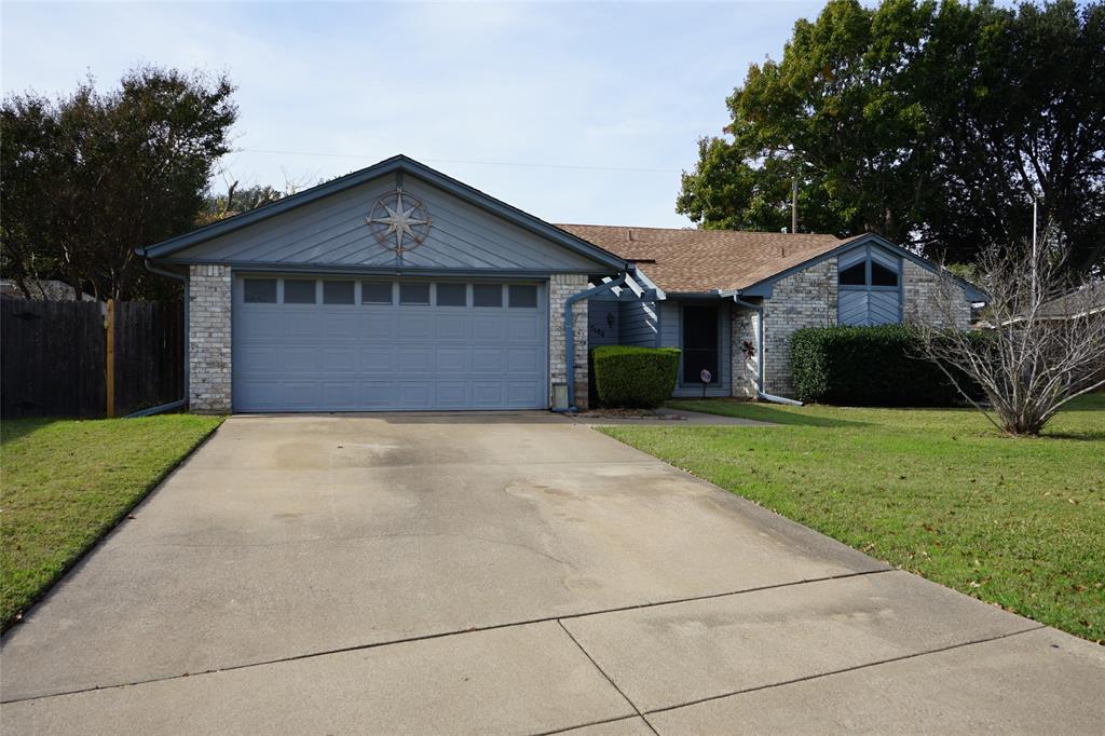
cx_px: 552
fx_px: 890
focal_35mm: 29
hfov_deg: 63.7
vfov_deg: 44.9
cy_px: 368
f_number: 11
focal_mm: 29
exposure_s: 1/125
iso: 100
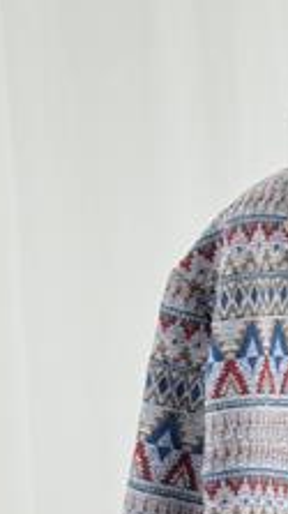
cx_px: 431
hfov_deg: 9.4
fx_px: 1702
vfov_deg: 17.1
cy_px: 386
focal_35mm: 125
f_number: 1.78
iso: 64
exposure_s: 1/315
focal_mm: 6.76
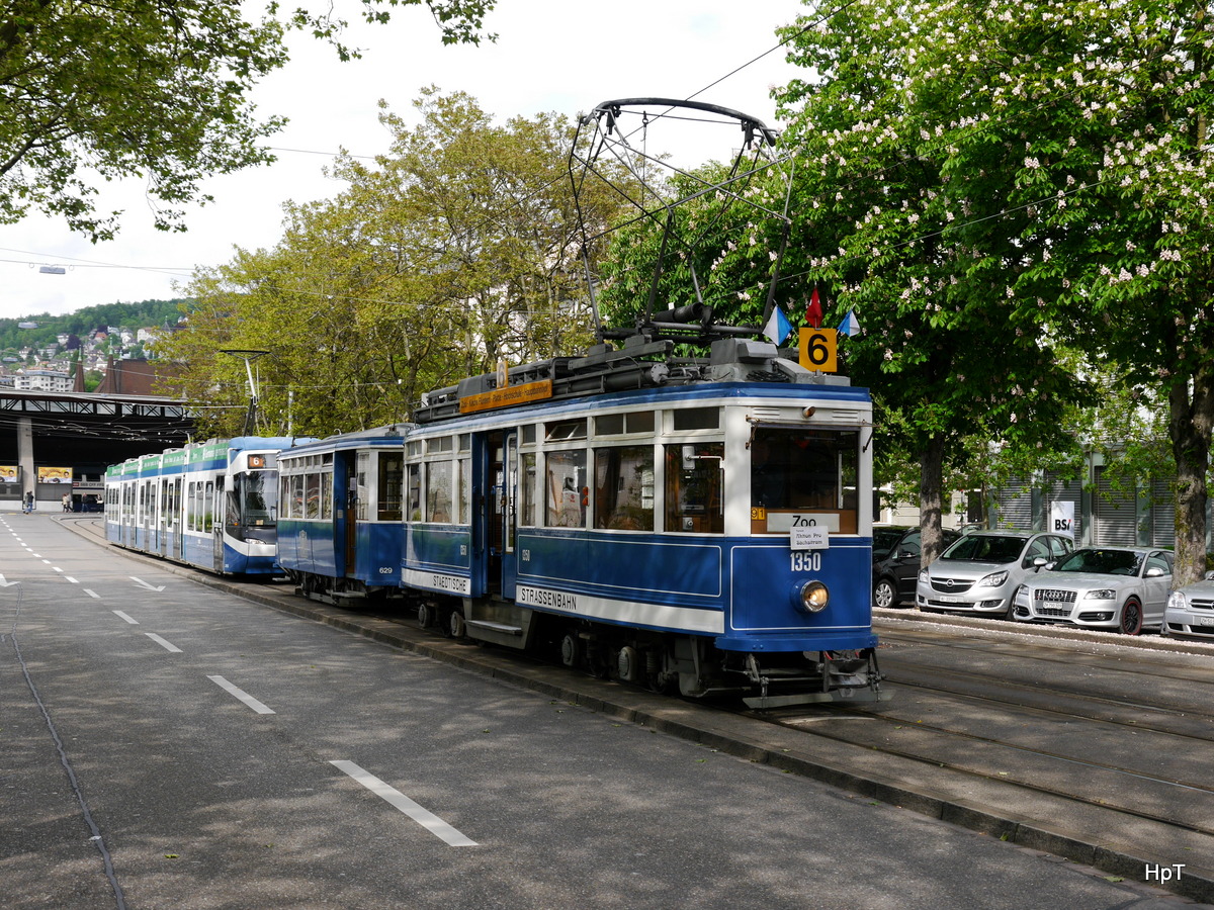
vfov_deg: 30.3
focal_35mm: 48
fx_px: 1683
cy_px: 455
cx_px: 607
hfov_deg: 39.7
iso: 160
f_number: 7.1
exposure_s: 1/250
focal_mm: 24
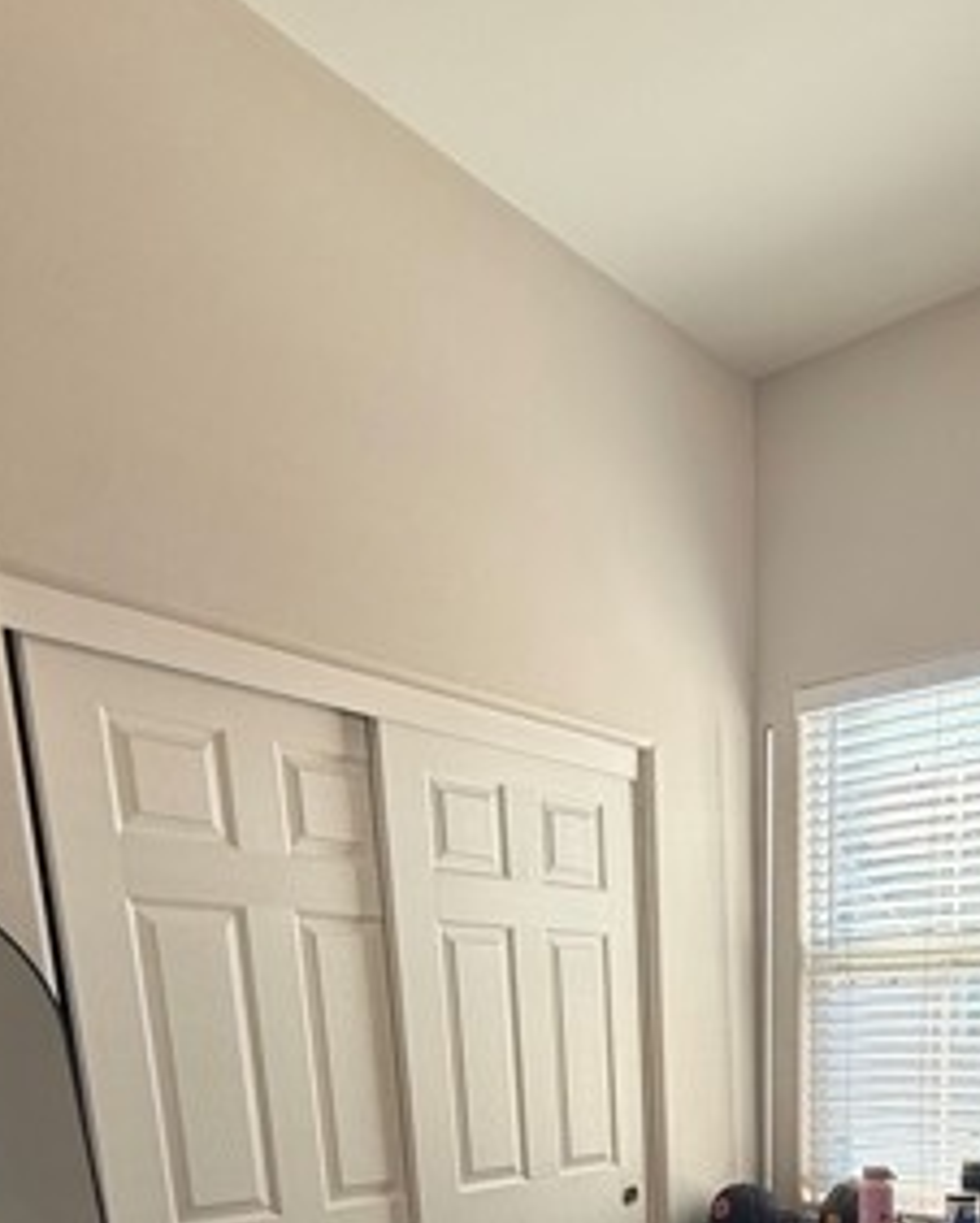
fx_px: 1123
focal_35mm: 31
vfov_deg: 45.4
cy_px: 1297
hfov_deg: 45.1
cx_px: 768
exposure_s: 1/155
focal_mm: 2.22
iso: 64
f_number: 2.2
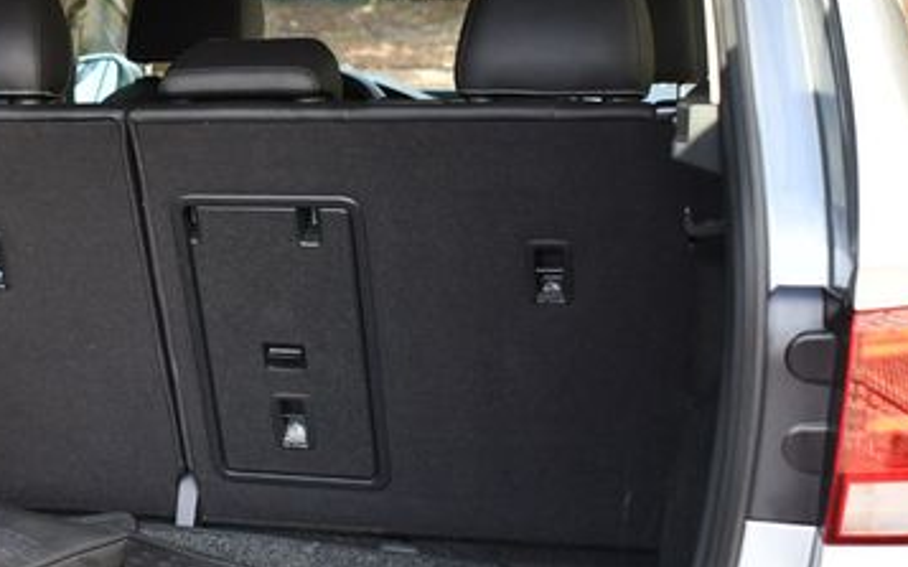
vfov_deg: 17.8
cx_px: 127
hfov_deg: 27.4
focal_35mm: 73
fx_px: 1806
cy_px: 320
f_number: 4
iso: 640
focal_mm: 27
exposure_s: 1/250
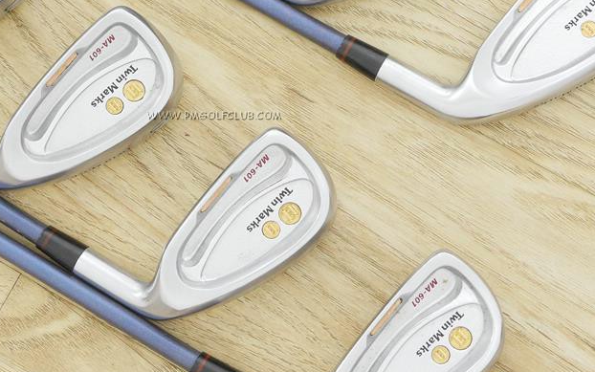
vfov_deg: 11.9
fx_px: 1768
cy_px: 29
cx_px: 214
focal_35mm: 109
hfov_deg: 19.1
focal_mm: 25
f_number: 4.5
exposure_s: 1/40
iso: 1600
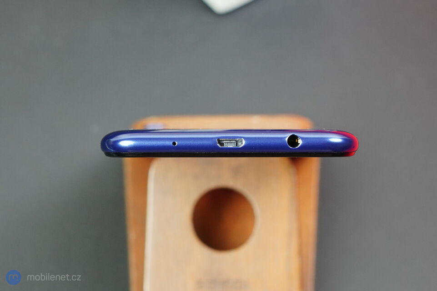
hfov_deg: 36.3
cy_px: 146
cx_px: 218
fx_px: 667
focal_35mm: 55
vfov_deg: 24.6
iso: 1000
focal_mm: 55
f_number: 5
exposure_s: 1/125
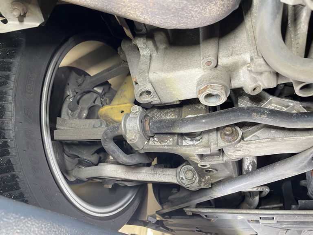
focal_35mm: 26
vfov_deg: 53.1
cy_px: 118
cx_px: 156
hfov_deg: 67.3
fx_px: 235
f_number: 1.6
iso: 64
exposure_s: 1/50
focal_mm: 4.2
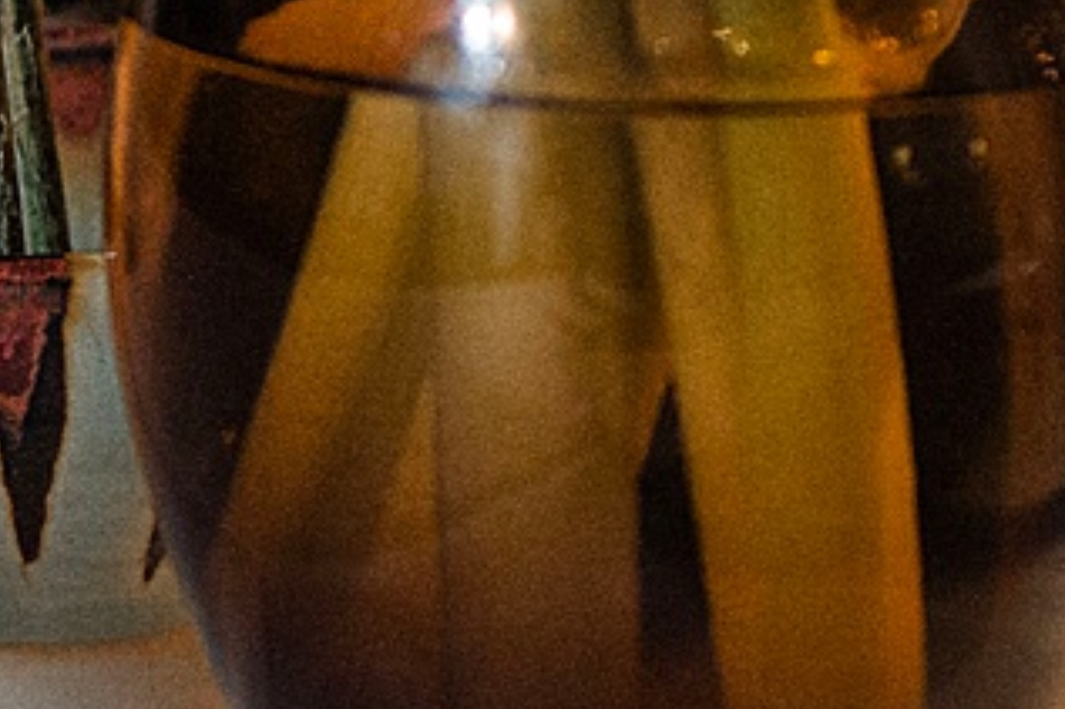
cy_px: -958
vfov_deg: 4.5
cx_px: 2264
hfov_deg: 6.6
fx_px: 8870
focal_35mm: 300
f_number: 3.2
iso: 500
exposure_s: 1/200
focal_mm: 50
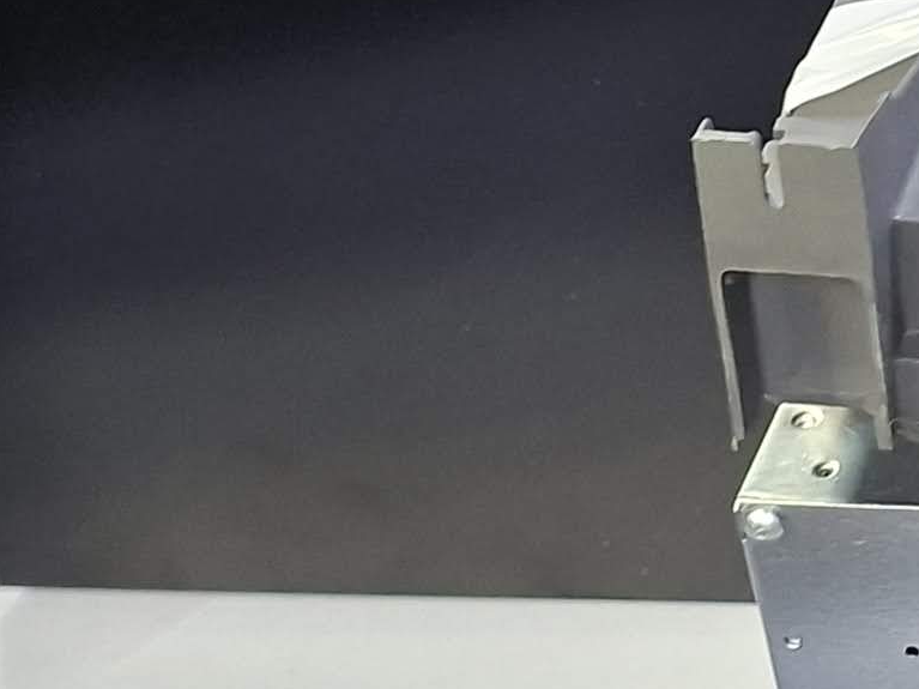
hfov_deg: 15.0
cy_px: -38
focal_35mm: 120
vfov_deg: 12.2
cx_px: 1453
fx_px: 3185
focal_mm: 5.54
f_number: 1.8
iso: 250
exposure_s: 1/40
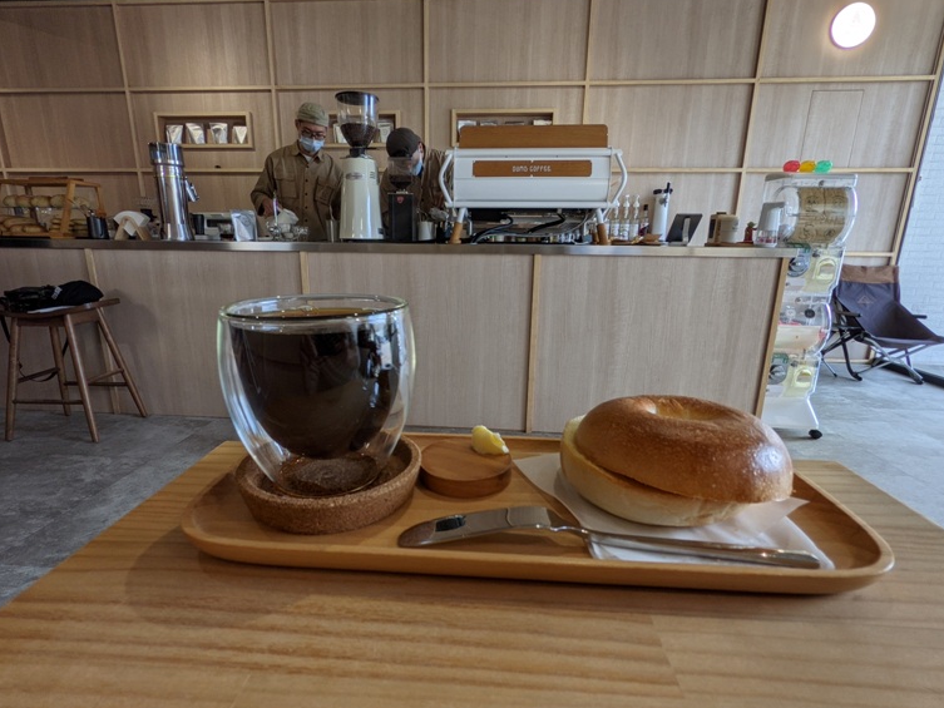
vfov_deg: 74.7
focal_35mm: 17
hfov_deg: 91.0
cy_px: 361
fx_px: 464
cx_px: 461
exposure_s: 1/79.8
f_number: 2.2
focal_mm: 2.22
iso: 31
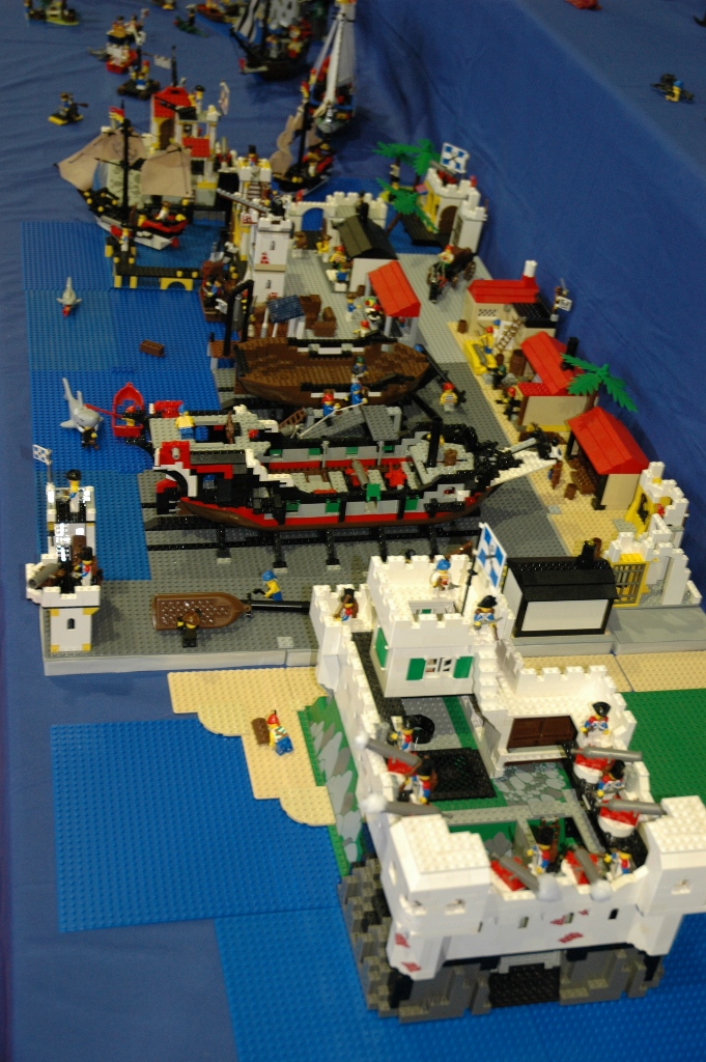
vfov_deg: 38.9
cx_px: 353
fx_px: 1503
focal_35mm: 51
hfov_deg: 26.4
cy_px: 531
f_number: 4.2
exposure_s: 1/15
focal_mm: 34
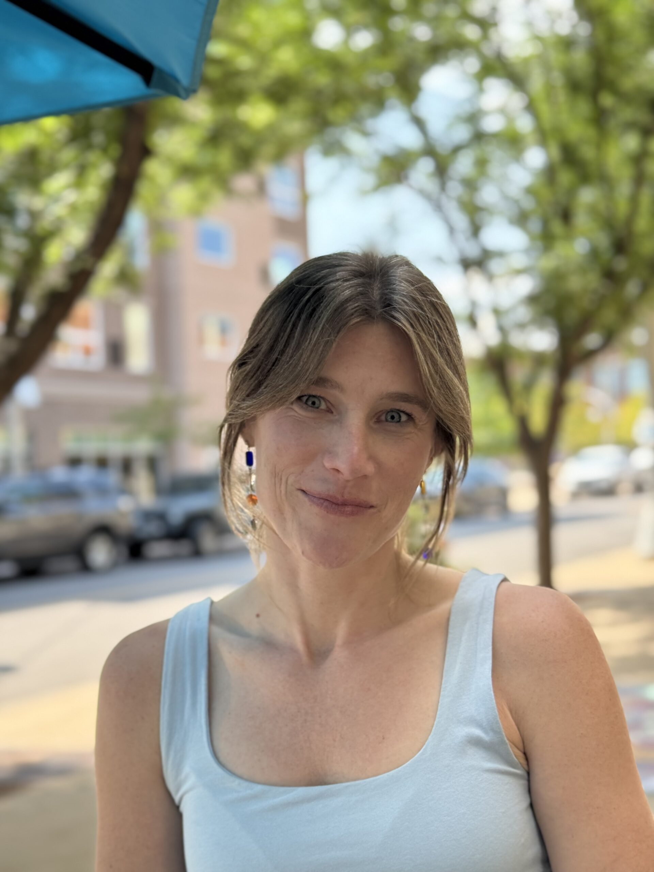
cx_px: 327
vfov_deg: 39.7
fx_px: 1209
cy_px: 436
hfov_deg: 30.3
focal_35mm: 48
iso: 64
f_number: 1.78
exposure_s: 1/349
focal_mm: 6.76
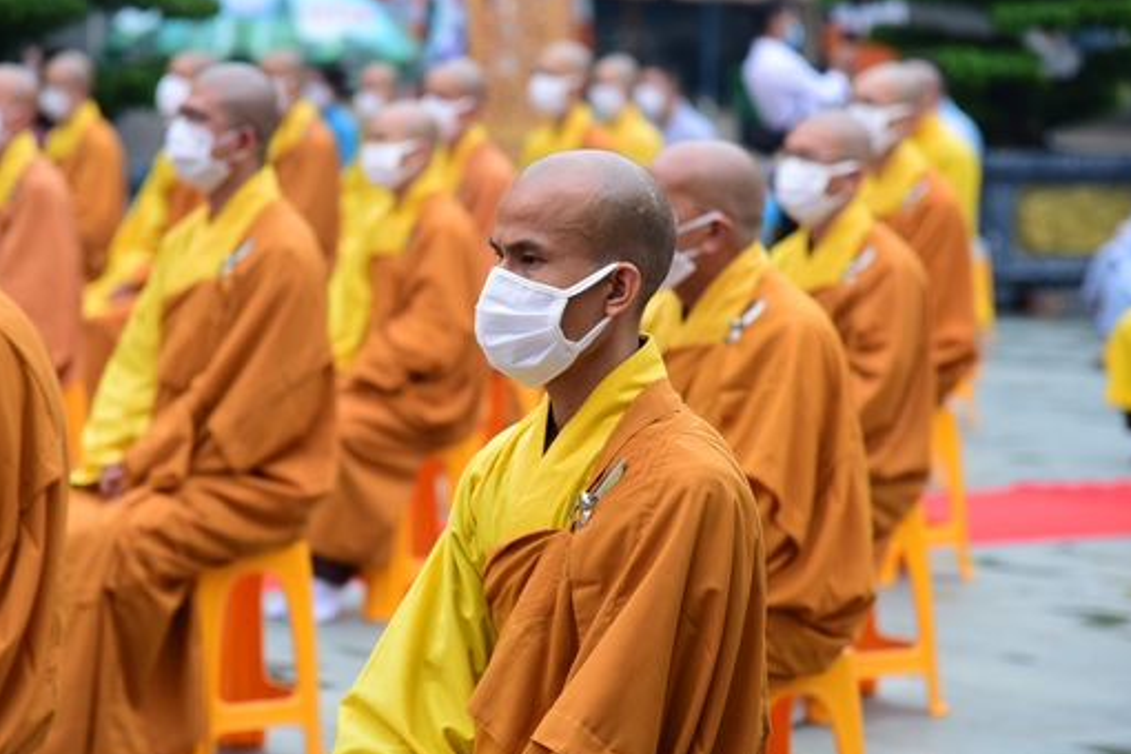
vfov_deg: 9.0
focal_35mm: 153
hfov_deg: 13.4
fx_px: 4806
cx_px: 523
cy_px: 399
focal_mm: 120
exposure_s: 1/100
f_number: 4
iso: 320
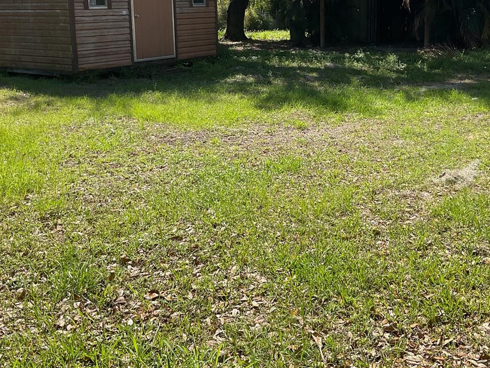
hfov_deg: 41.2
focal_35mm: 46
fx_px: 651
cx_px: 266
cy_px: 92
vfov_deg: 31.0
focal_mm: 3
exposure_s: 1/929
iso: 16
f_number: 1.8
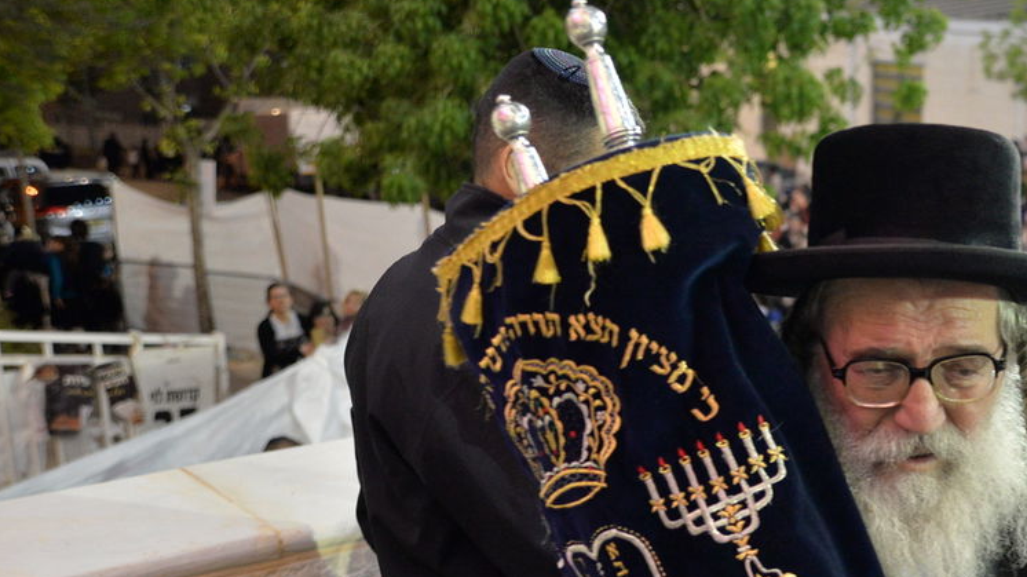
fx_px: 1606
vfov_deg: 20.2
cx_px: 958
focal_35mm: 59
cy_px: 434
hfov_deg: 33.3
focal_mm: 30
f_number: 3.2
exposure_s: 1/100
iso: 1600
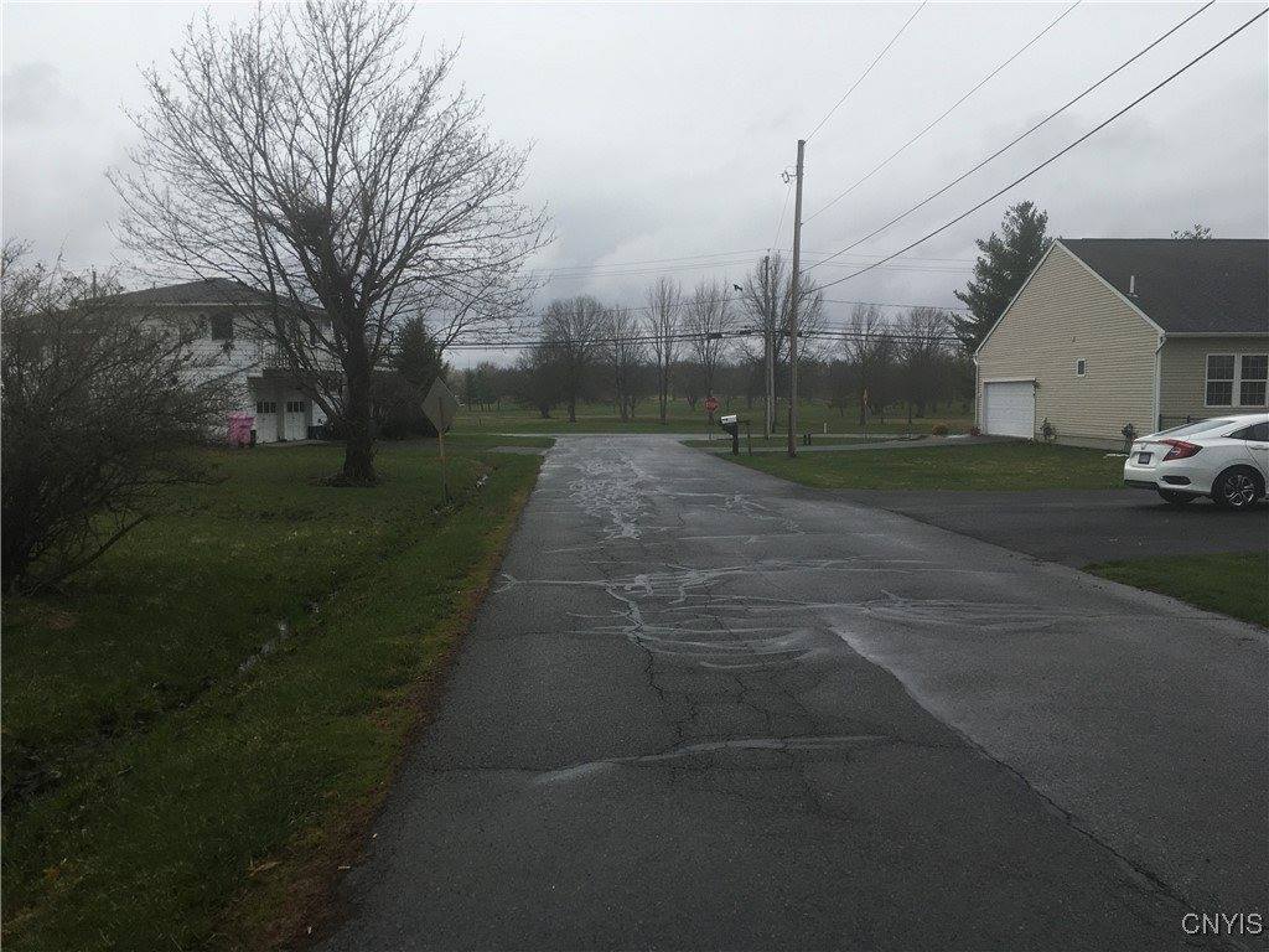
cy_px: 476
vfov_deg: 48.2
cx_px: 634
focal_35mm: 29
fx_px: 1063
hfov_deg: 61.7
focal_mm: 4.15
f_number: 2.2
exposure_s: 1/3205
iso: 25
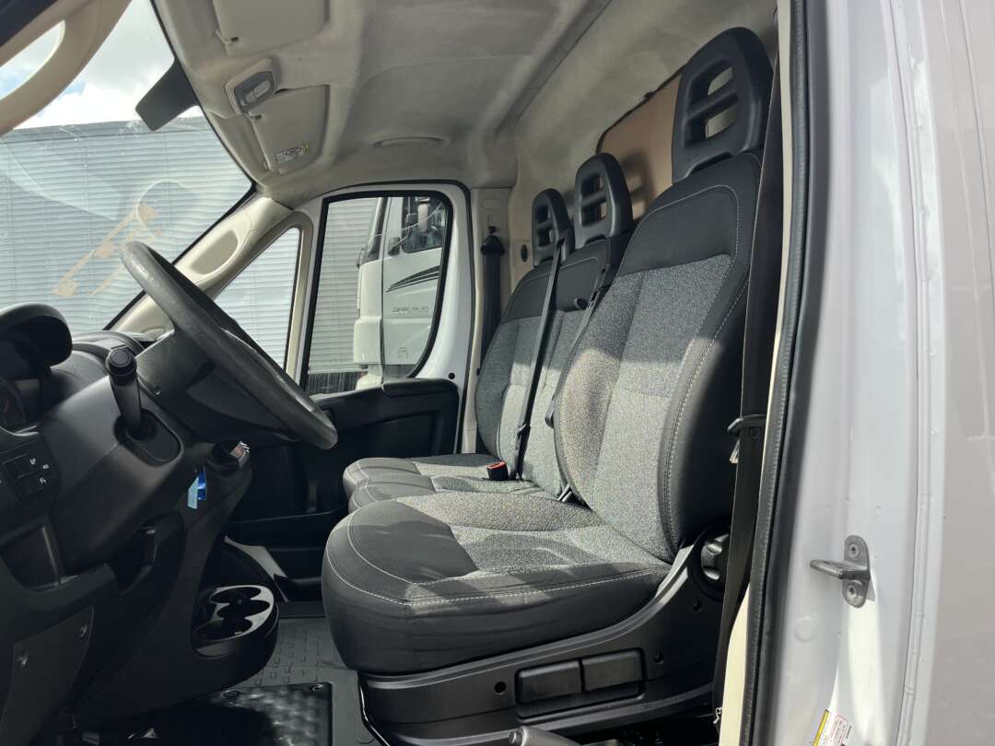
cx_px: 498
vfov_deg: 53.1
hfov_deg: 67.3
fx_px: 747
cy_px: 373
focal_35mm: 26
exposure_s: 1/475
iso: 50
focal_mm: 5.1
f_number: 1.6
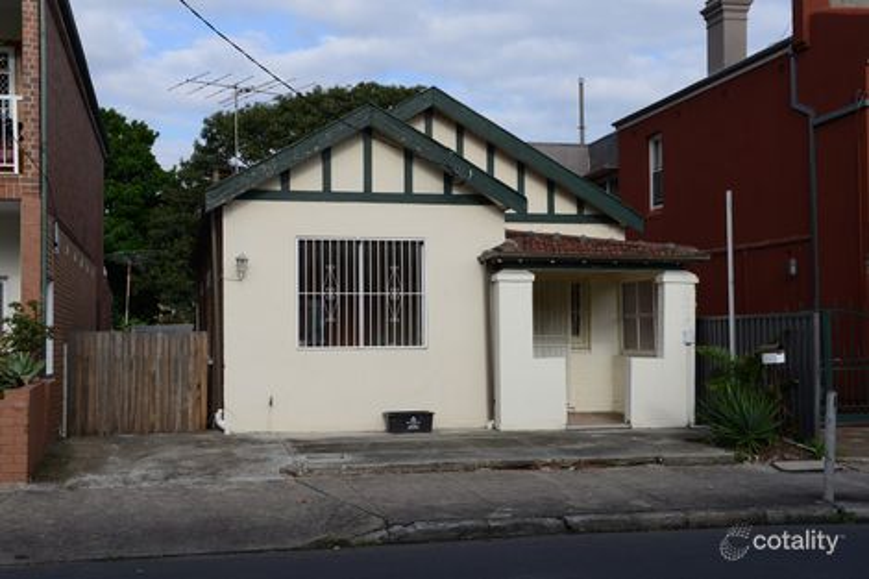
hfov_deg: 41.1
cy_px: 290
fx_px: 1158
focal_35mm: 48
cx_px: 434
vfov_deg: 28.1
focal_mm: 48
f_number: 8
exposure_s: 1/250
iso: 125
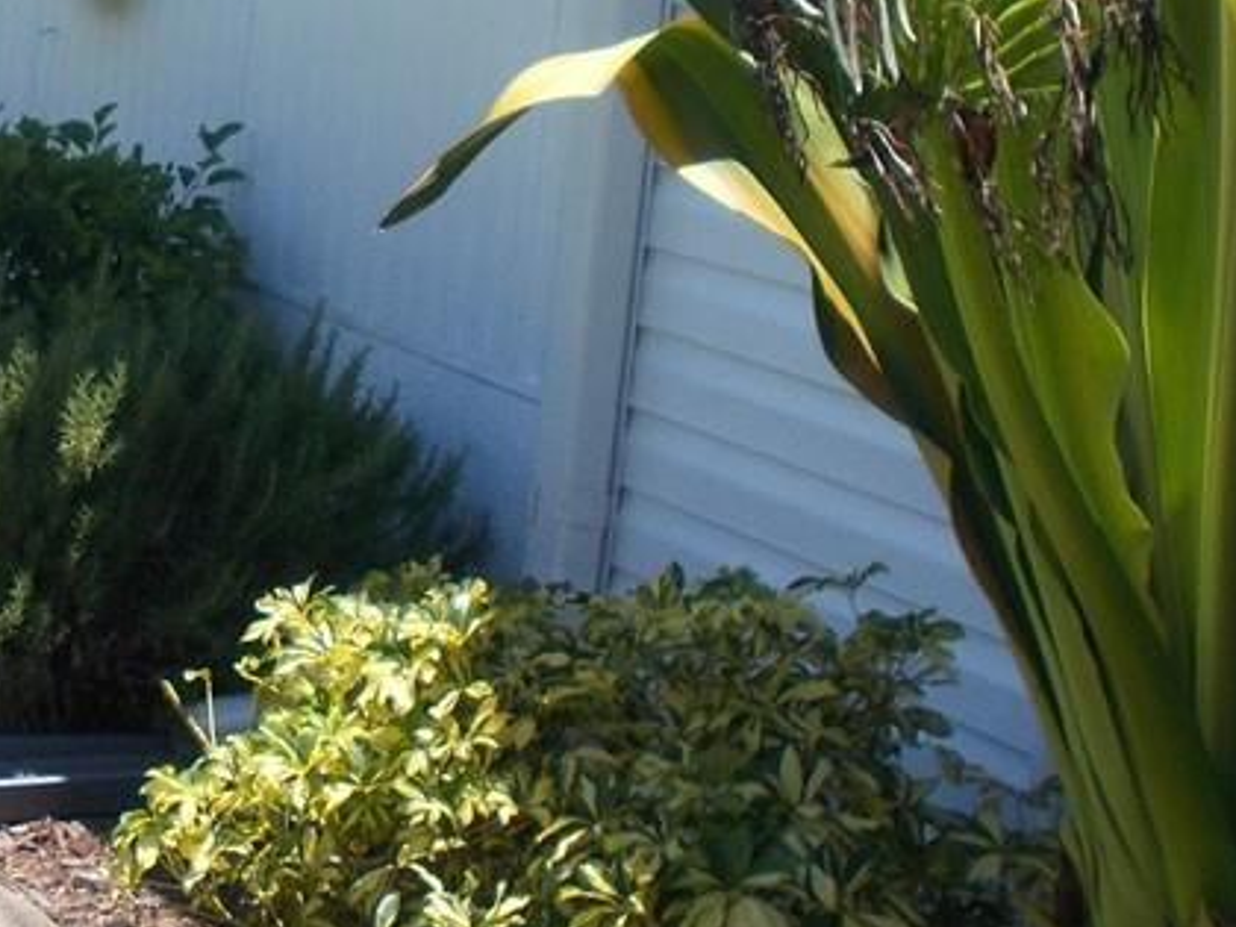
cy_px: 115
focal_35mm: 99
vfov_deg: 14.8
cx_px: -118
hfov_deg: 19.0
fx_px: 3535
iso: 80
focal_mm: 4.6
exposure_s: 1/100
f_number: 8
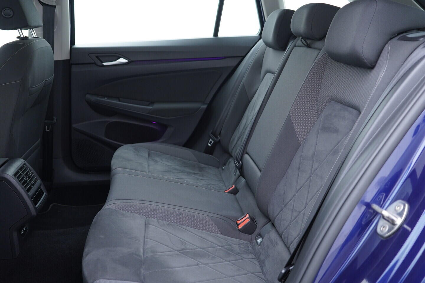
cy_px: 142
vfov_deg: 36.9
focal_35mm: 36
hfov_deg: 53.1
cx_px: 212
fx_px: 425
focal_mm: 24
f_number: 2.8
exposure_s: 1/40
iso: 320
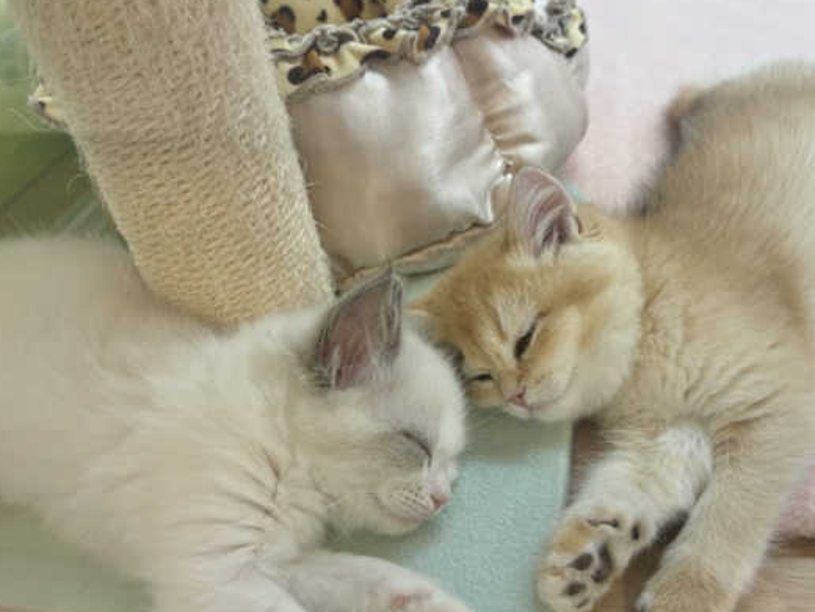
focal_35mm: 32
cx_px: 478
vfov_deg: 44.2
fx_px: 753
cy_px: 304
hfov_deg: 56.5
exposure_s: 1/100
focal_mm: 5.96
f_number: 1.6
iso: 80
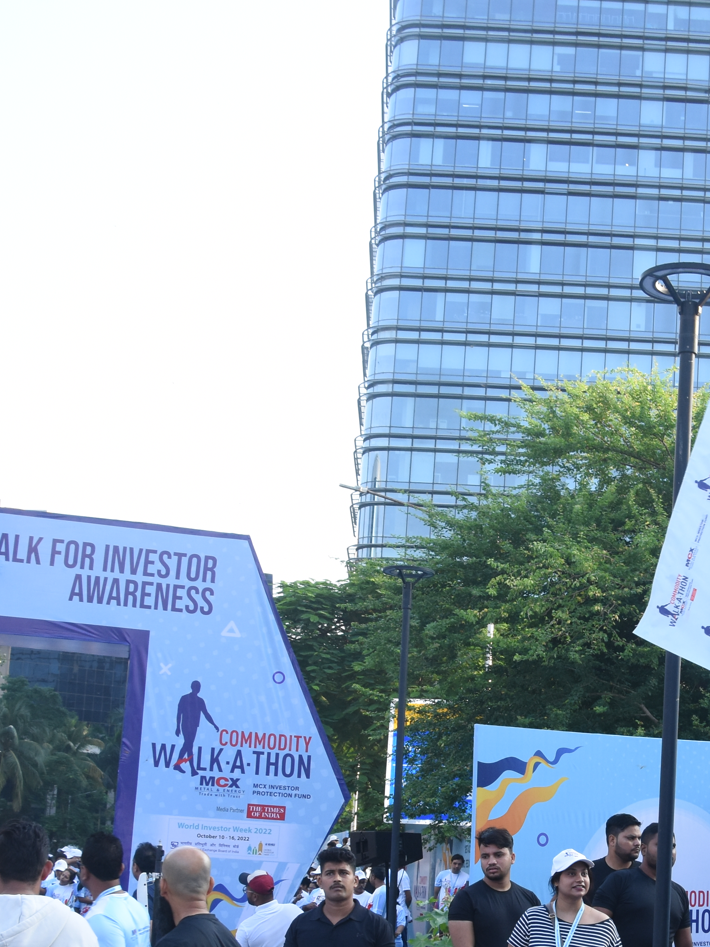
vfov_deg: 33.2
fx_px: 1559
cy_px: 686
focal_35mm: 57
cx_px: 718
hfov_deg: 24.4
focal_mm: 18
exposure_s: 1/125
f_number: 7.1
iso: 400
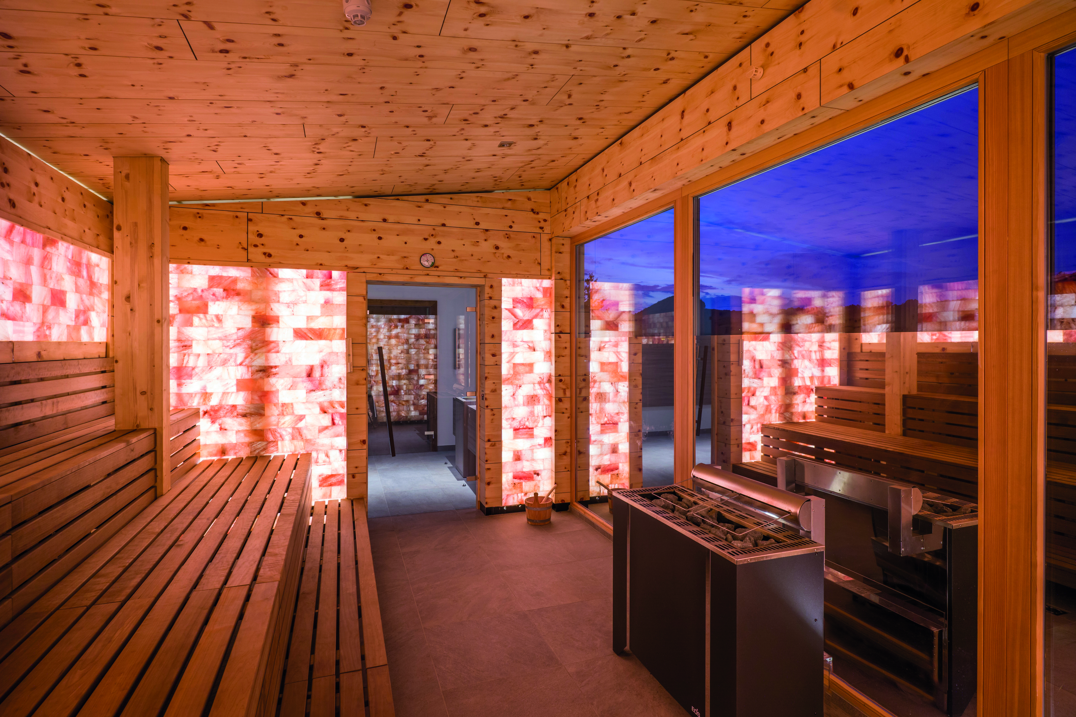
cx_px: 538
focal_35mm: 18
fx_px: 538
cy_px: 358
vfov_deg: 67.4
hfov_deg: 90.0
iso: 100
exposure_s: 1/2
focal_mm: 18
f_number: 16
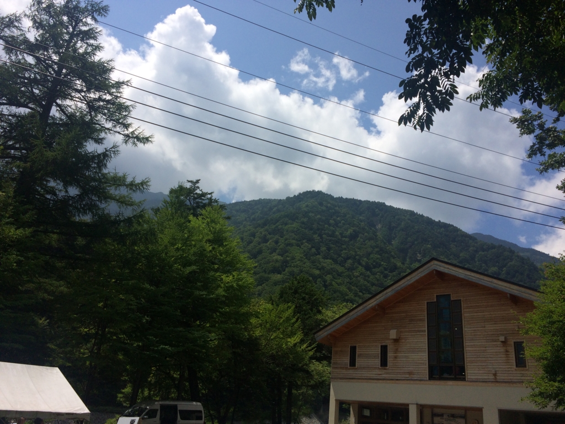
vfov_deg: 48.2
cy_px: 212
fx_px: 473
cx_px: 282
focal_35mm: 29
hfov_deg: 61.7
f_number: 2.2
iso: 32
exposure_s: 1/4566
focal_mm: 4.15
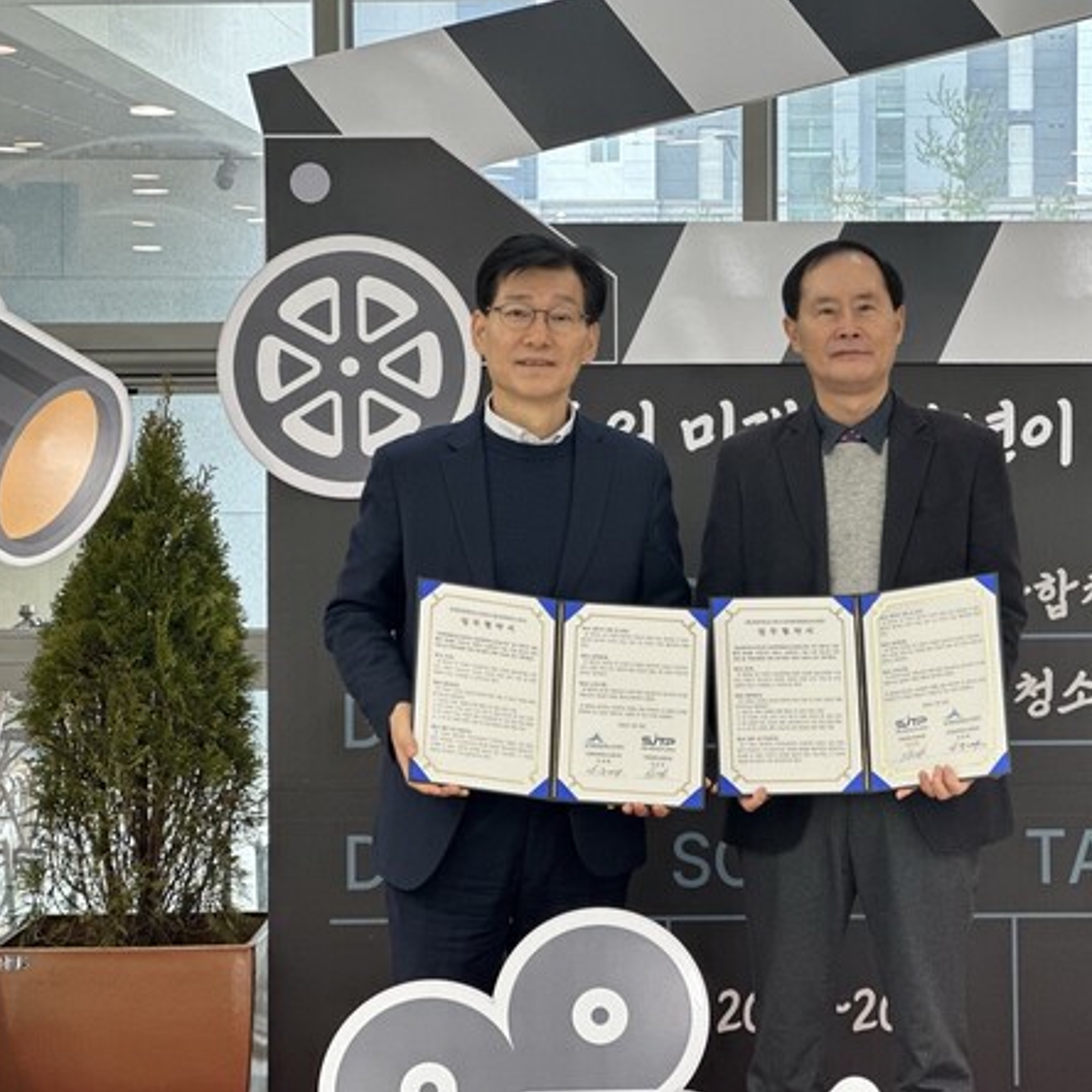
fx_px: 3284
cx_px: 674
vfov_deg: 18.9
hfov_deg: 18.9
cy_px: 544
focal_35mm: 92
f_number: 2.8
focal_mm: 9
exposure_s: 1/40
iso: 125
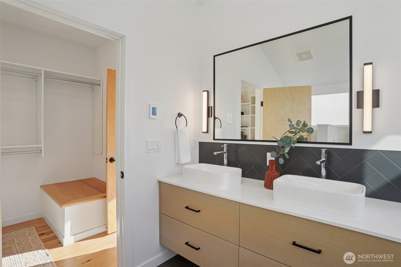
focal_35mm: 17
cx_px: 200
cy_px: 134
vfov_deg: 70.4
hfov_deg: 93.3
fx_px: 189
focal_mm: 17
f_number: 8
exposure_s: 1/125
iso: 320
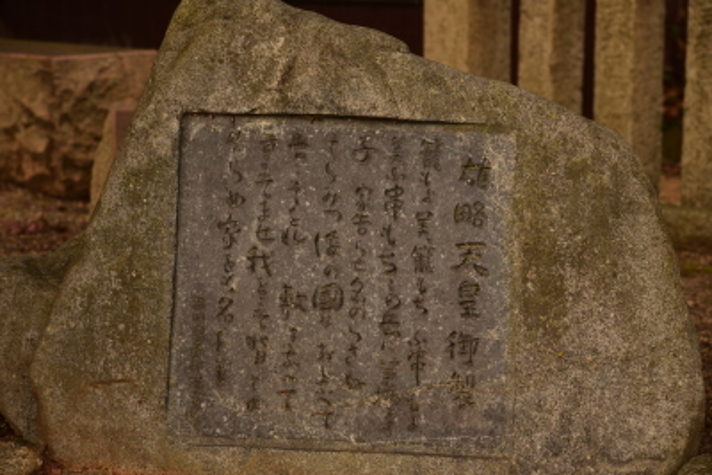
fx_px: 2176
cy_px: 238
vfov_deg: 12.5
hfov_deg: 18.6
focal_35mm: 110
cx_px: 356
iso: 400
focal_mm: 110
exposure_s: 1/125
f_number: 7.1
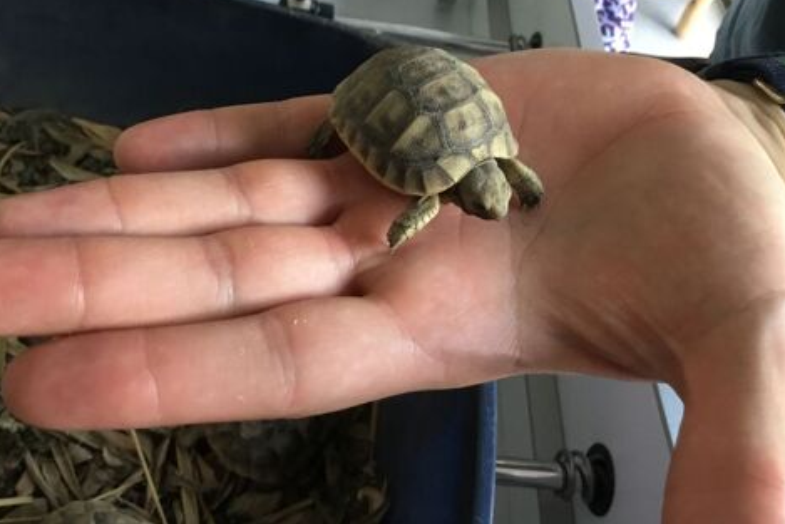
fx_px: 720
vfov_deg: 39.9
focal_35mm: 33
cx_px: 390
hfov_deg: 57.2
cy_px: 226
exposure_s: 1/33
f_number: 2.4
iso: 200
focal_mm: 3.3
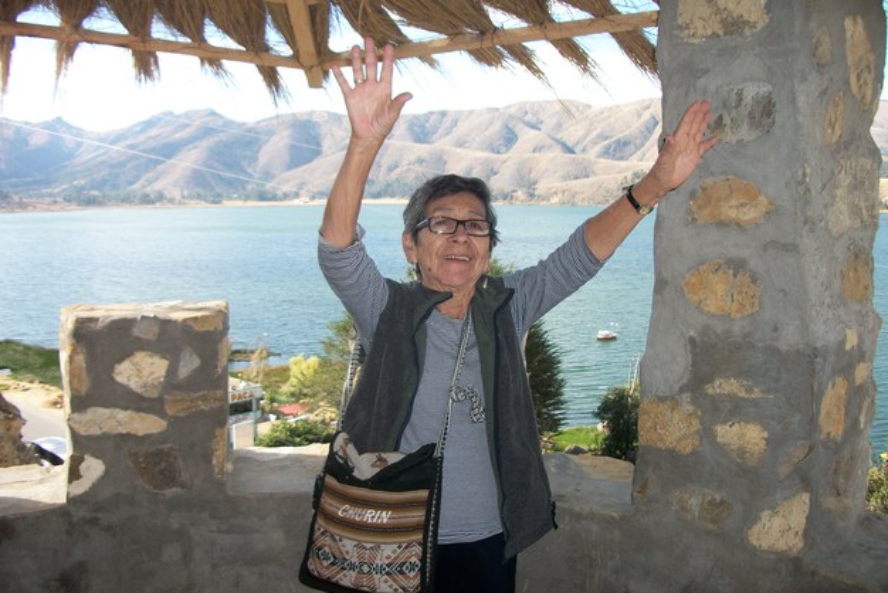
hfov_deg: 55.8
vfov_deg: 38.9
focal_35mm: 34
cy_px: 272
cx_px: 435
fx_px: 839
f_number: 2.9
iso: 80
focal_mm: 5.7
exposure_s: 1/400
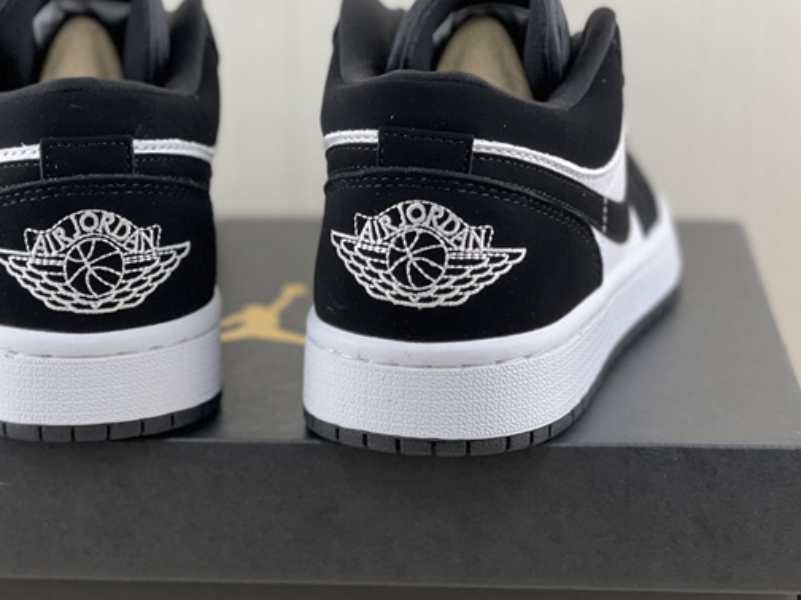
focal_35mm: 94
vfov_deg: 15.7
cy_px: 296
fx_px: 2175
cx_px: 254
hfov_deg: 20.8
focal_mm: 7.5
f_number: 2.2
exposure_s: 1/100
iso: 200
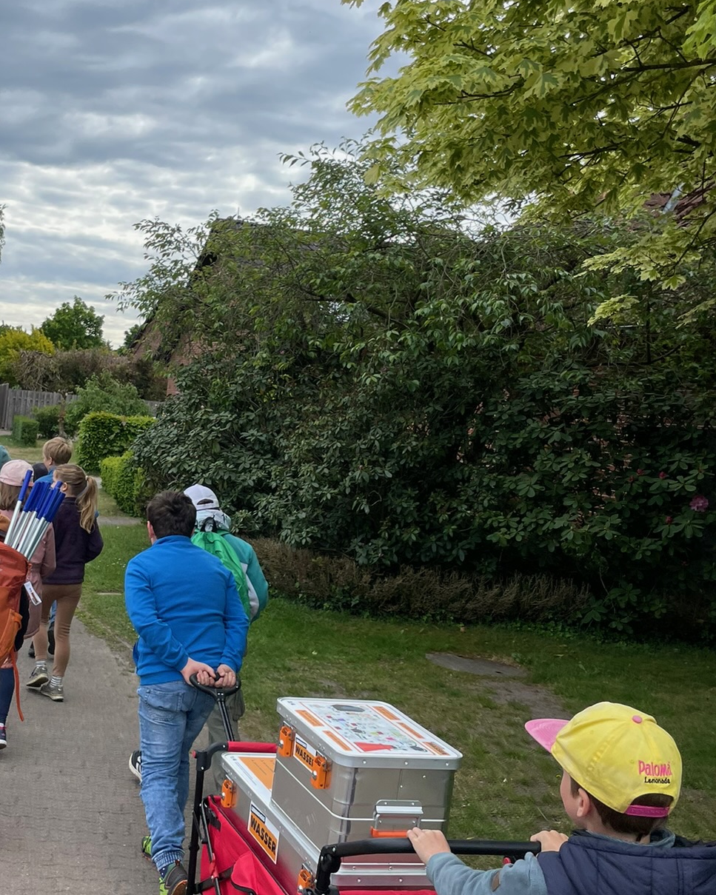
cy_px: 434
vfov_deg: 42.9
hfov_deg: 34.1
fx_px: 1139
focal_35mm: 43
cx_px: 165
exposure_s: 1/1473
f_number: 1.6
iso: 32
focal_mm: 4.2
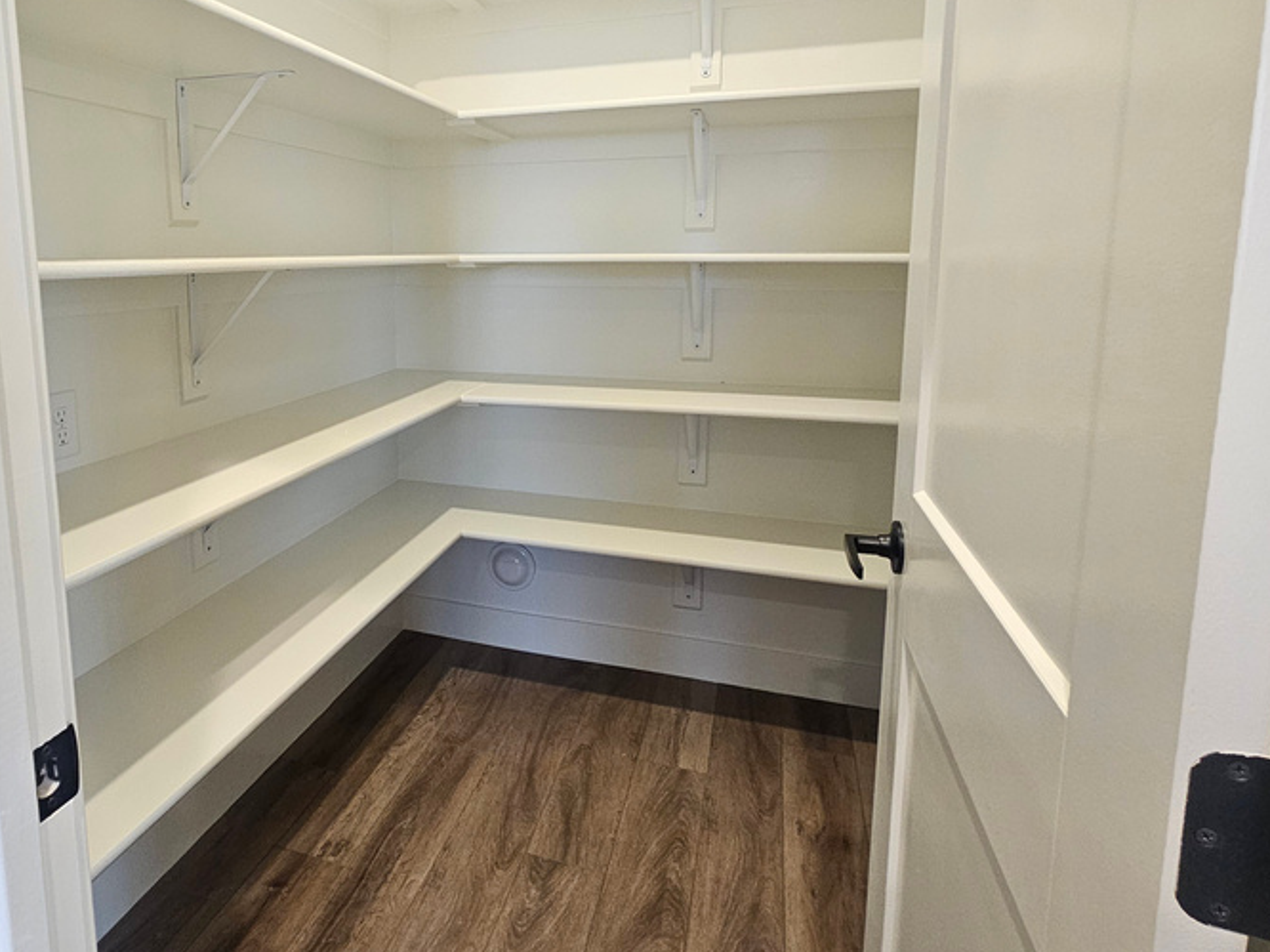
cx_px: 486
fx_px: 734
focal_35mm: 20
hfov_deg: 80.4
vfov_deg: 64.9
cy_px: 353
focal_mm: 2.2
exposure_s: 1/60
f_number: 2.2
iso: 320
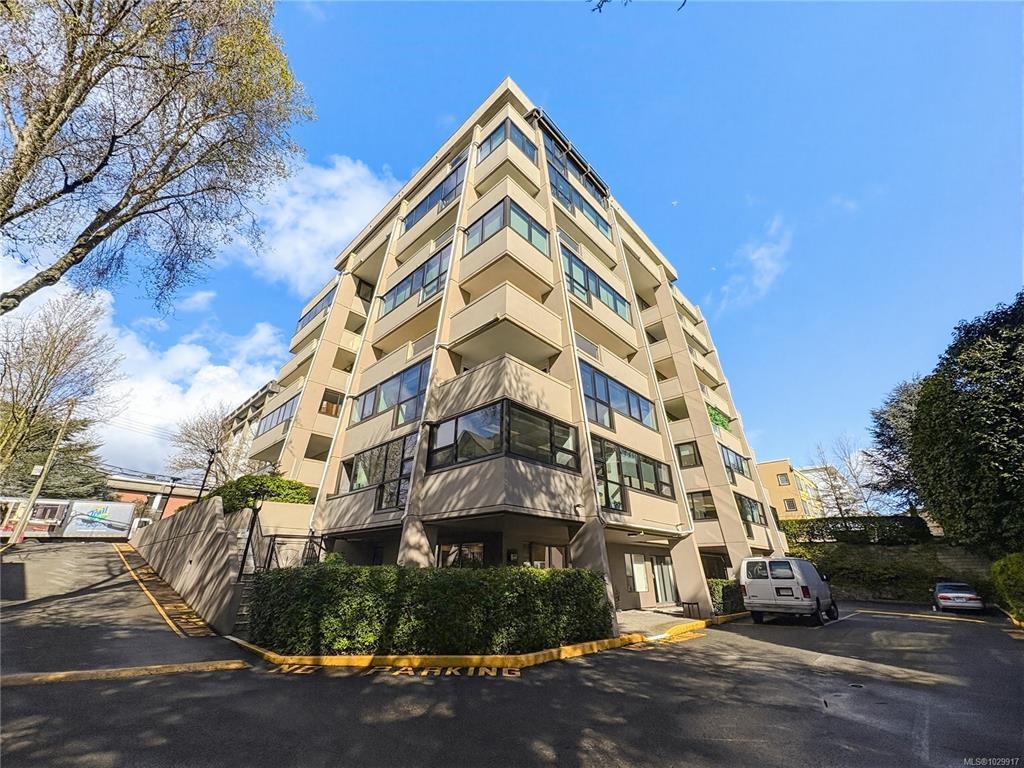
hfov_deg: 102.1
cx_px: 512
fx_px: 414
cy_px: 384
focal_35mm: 14
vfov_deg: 85.7
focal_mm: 2.2
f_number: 2.2
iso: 50
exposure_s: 1/2273
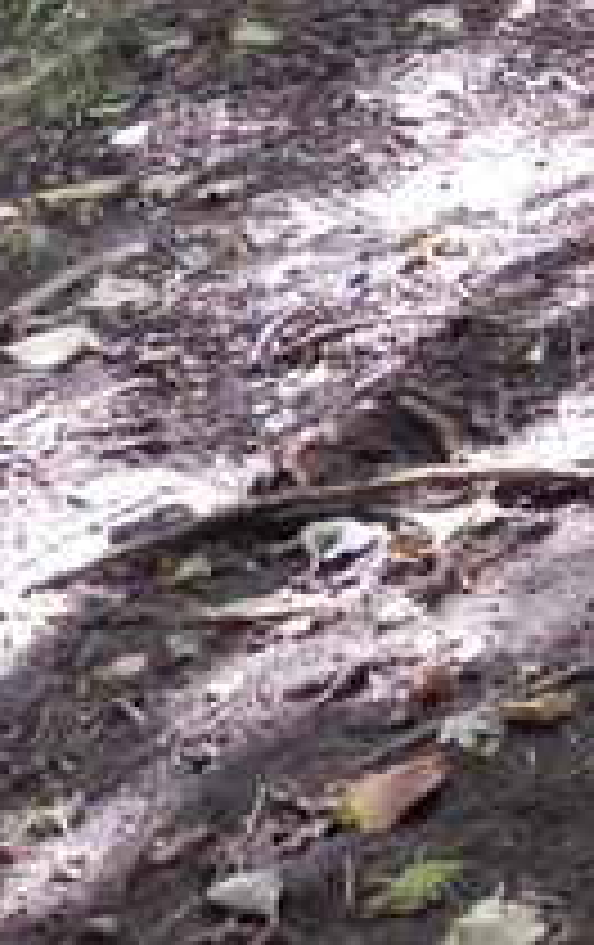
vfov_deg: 14.8
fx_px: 3431
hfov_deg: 8.8
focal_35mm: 133
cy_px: -396
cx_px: 1544
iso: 200
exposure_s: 1/50
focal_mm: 6
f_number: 3.4
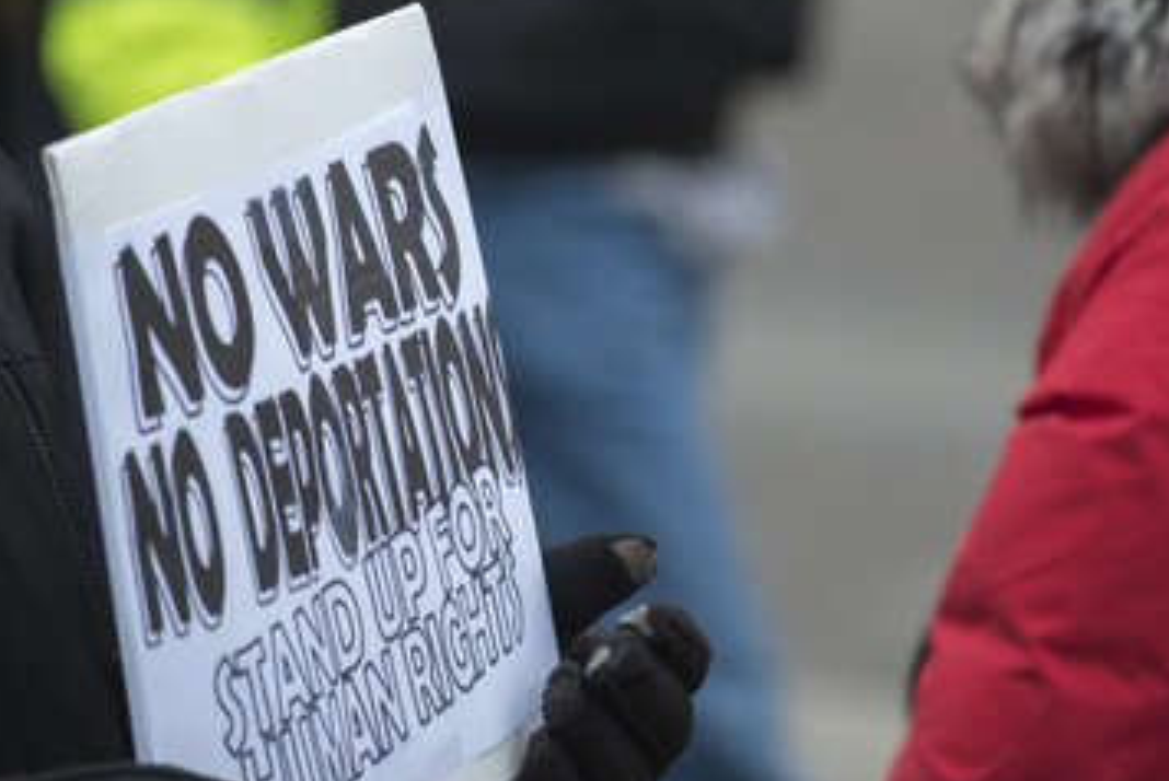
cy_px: 166
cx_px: 709
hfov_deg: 4.8
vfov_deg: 3.2
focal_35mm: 432
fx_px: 14039
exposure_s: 1/250
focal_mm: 200
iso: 160
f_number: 4
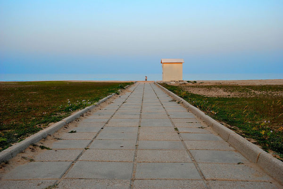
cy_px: 94
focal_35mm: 45
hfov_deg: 43.6
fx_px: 354
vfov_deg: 29.9
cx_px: 142
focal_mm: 30
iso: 100
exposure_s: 1/80
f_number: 8
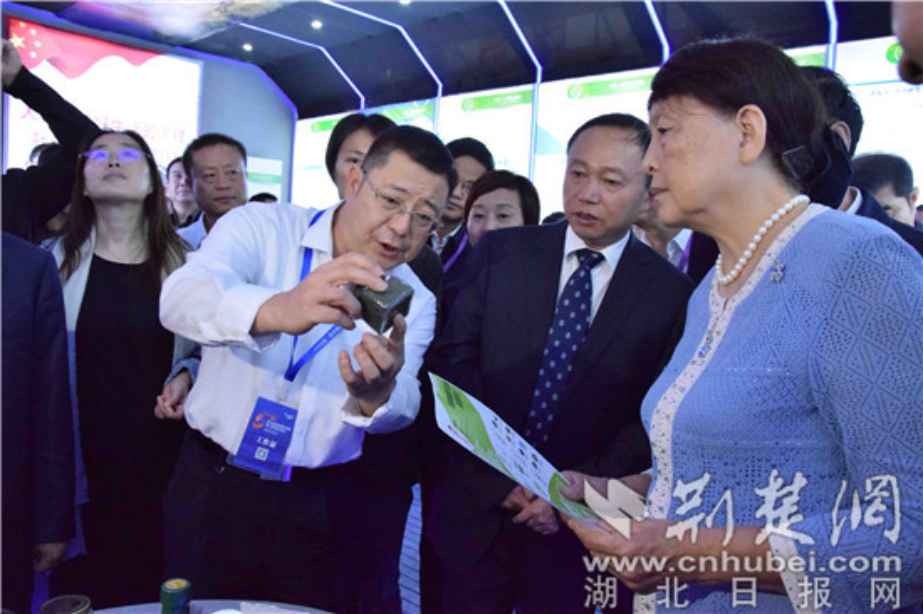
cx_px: 462
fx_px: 692
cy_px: 307
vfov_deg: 47.9
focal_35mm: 27
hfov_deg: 67.4
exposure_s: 1/200
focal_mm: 18
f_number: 7.1
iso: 5000
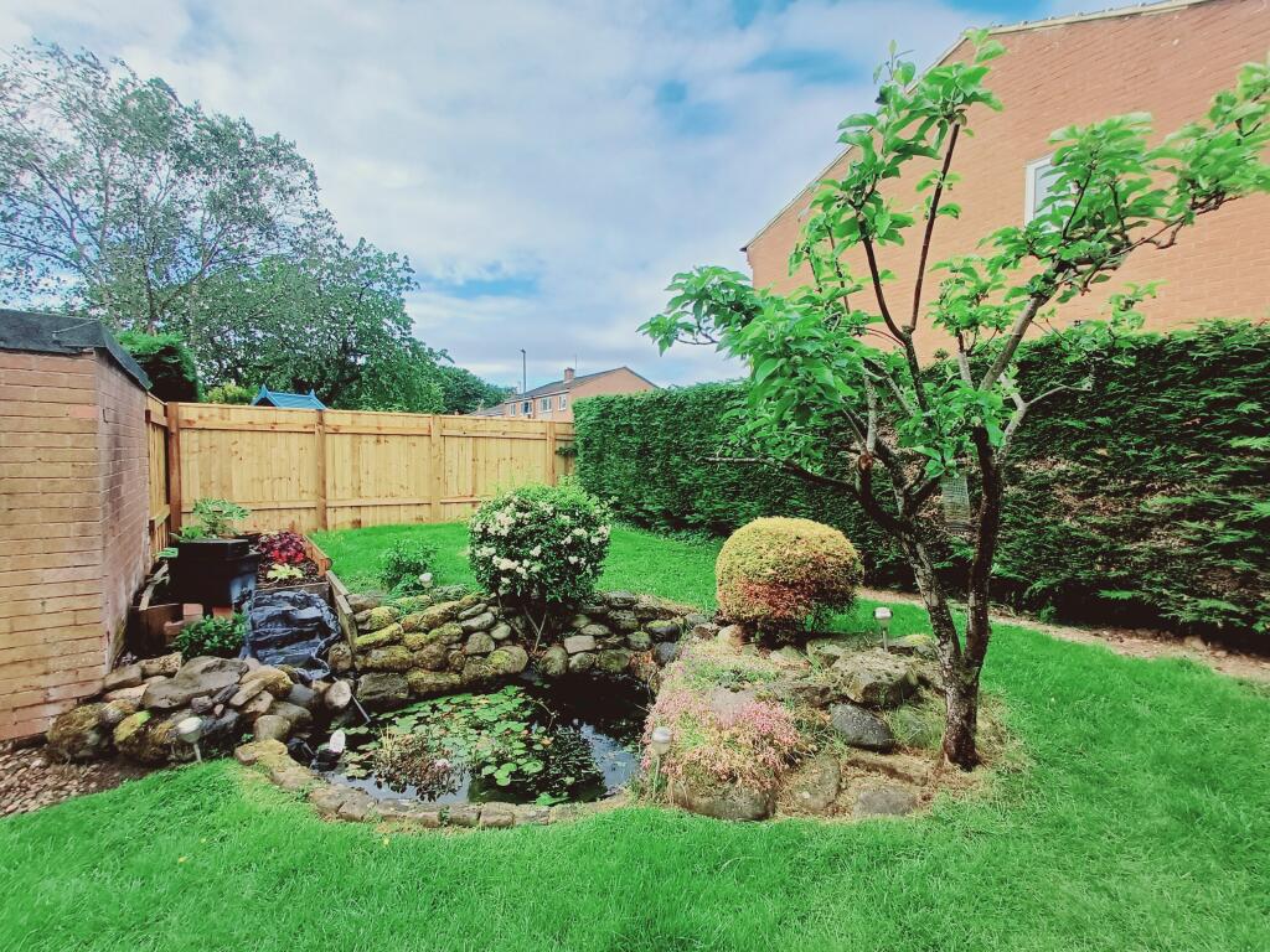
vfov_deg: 78.1
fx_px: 587
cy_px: 476
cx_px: 635
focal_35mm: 16
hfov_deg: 94.5
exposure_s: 1/809
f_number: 2.2
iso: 40
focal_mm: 1.64
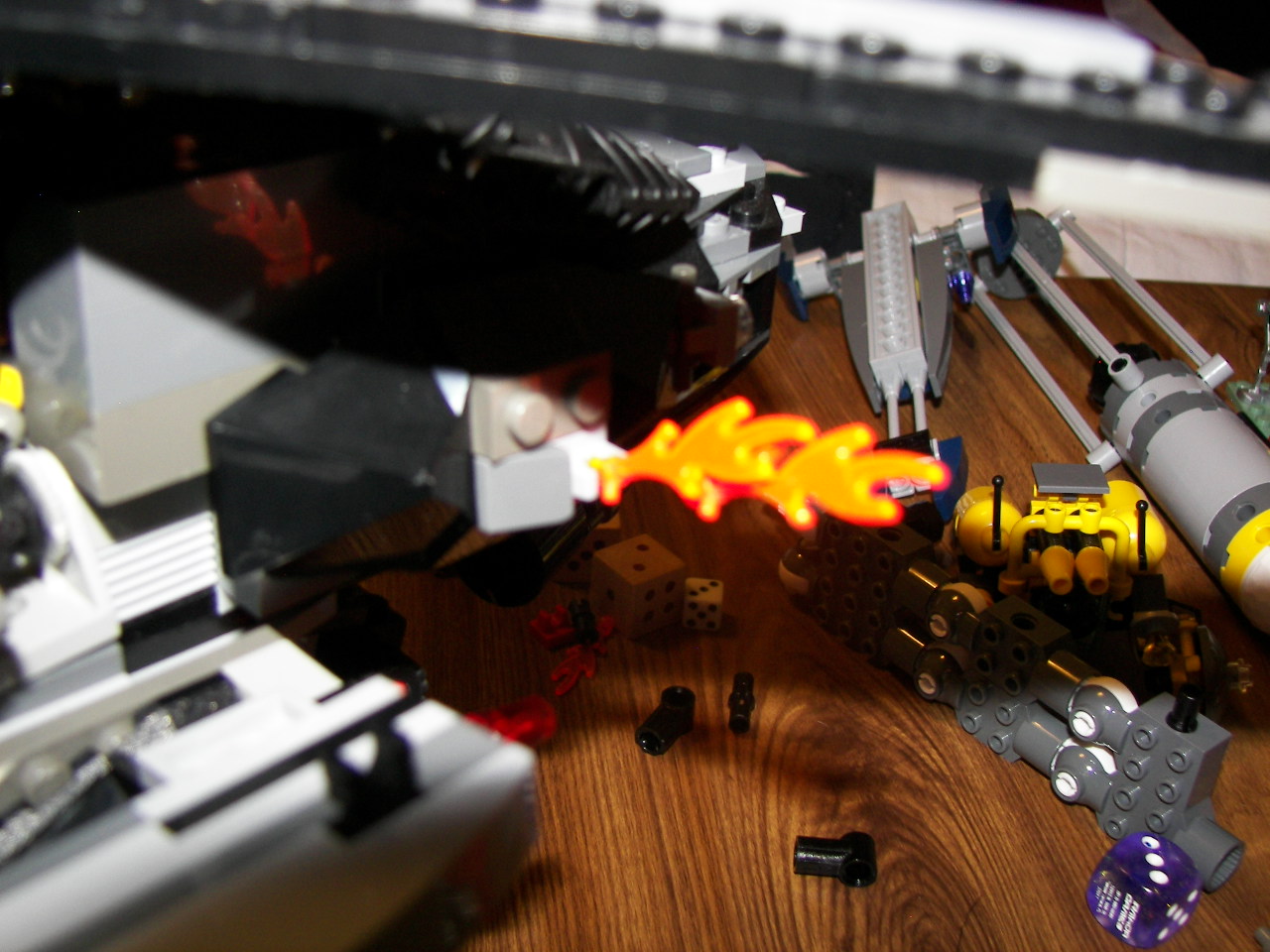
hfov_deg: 46.8
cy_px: 476
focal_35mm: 40
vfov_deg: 36.0
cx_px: 635
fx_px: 1468
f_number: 2.8
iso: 100
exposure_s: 1/30
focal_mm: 6.6
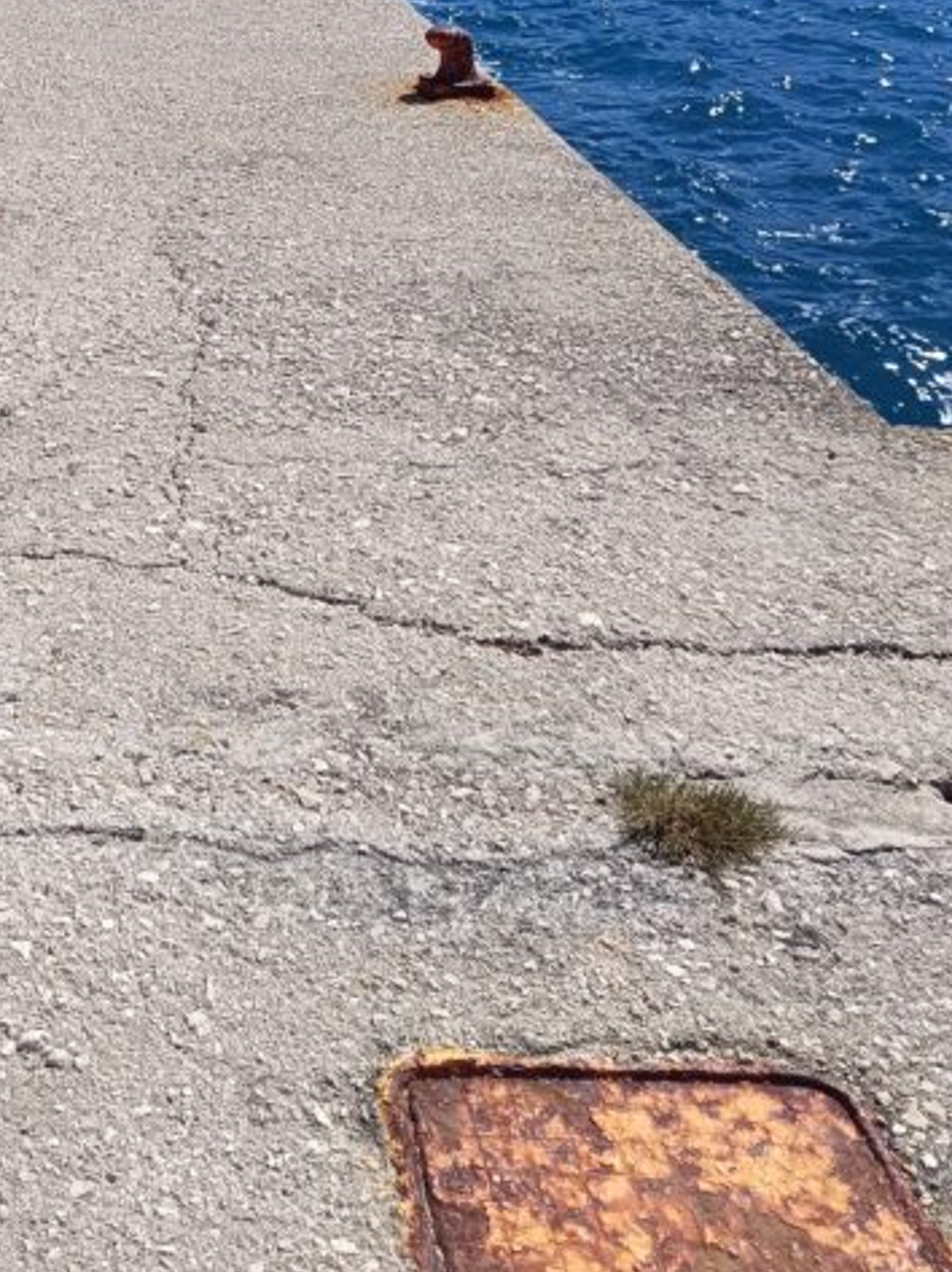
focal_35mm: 52
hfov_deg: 26.5
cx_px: 8
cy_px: -81
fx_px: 1909
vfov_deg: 32.9
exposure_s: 1/2198
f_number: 1.88
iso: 55
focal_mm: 5.59
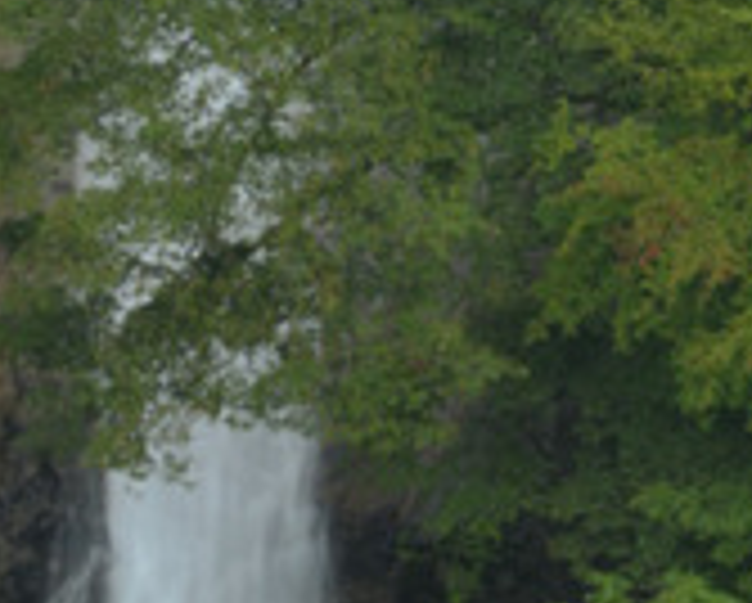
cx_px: 16
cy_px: -36
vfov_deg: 2.3
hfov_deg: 2.8
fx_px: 15353
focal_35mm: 689
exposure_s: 1/2
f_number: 16
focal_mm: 120
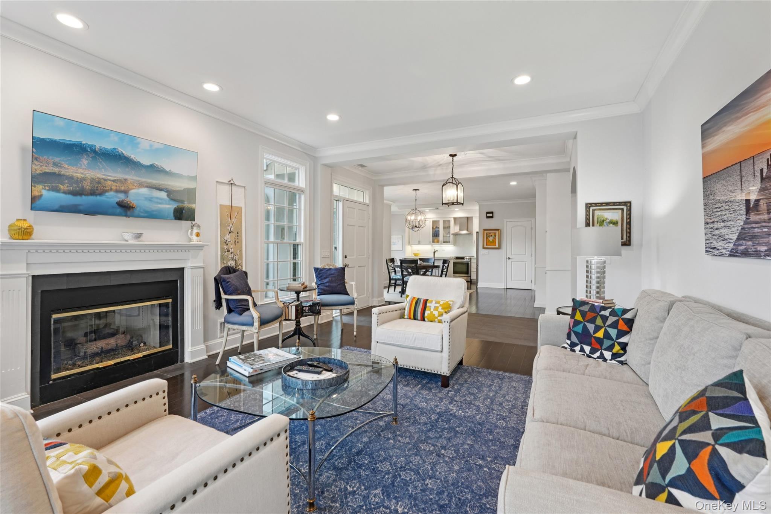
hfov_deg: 96.7
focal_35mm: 16
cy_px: 257
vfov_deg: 73.7
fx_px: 343
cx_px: 386
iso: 400
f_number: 9
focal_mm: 16
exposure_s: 1/8
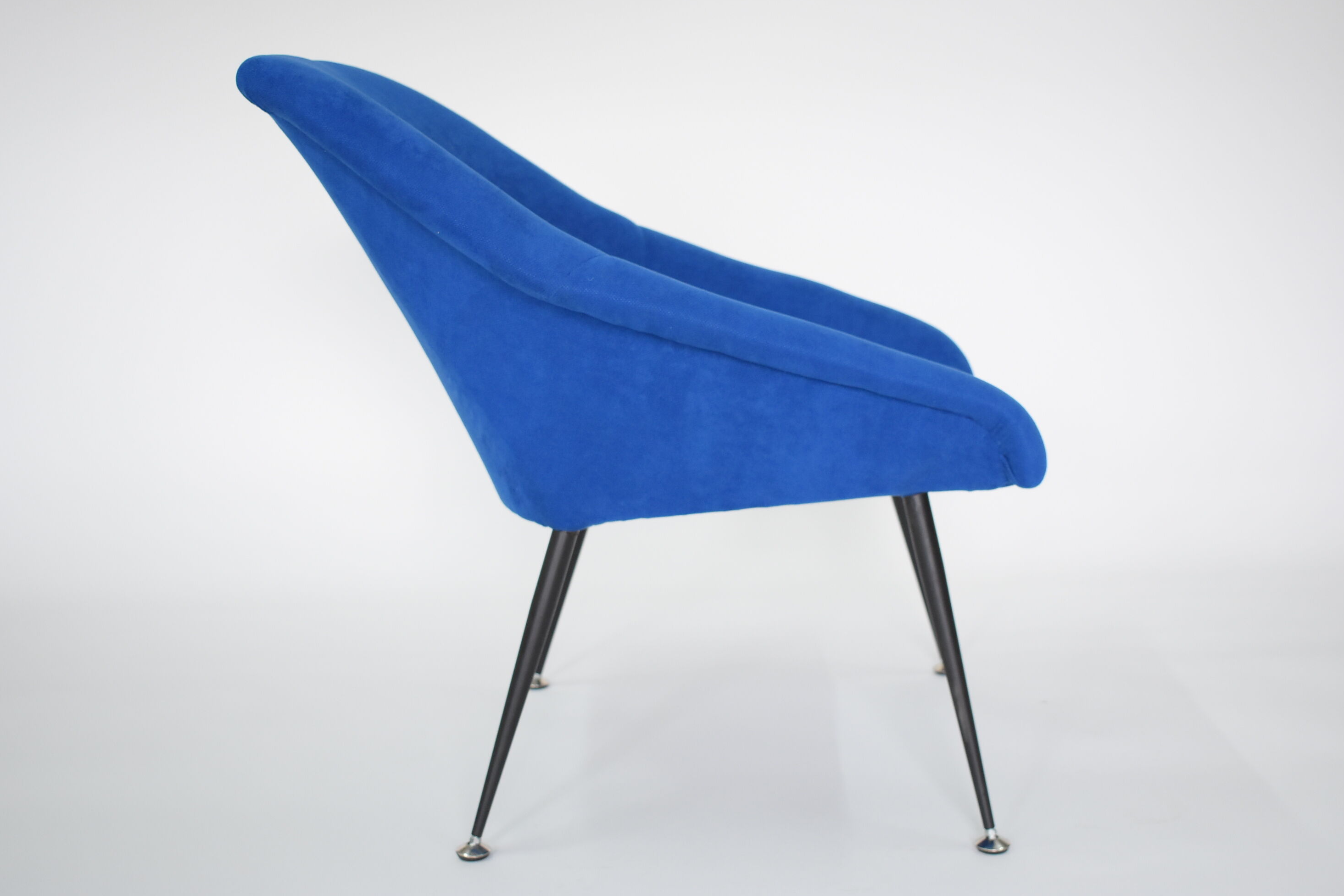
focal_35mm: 46
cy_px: 438
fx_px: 1717
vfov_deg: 29.2
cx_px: 679
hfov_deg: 42.7
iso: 1100
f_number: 4.2
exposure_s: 1/60
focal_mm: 30
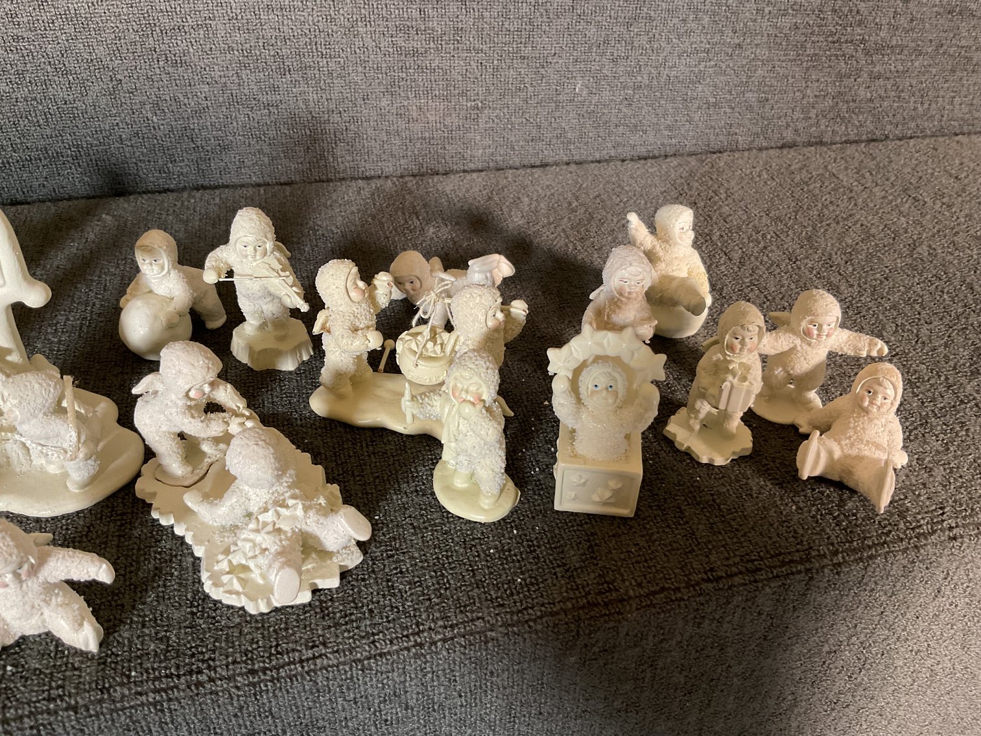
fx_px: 822
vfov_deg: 48.2
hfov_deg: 61.7
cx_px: 490
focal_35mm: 29
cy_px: 368
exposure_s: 1/60
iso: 160
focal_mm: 3
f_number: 1.8
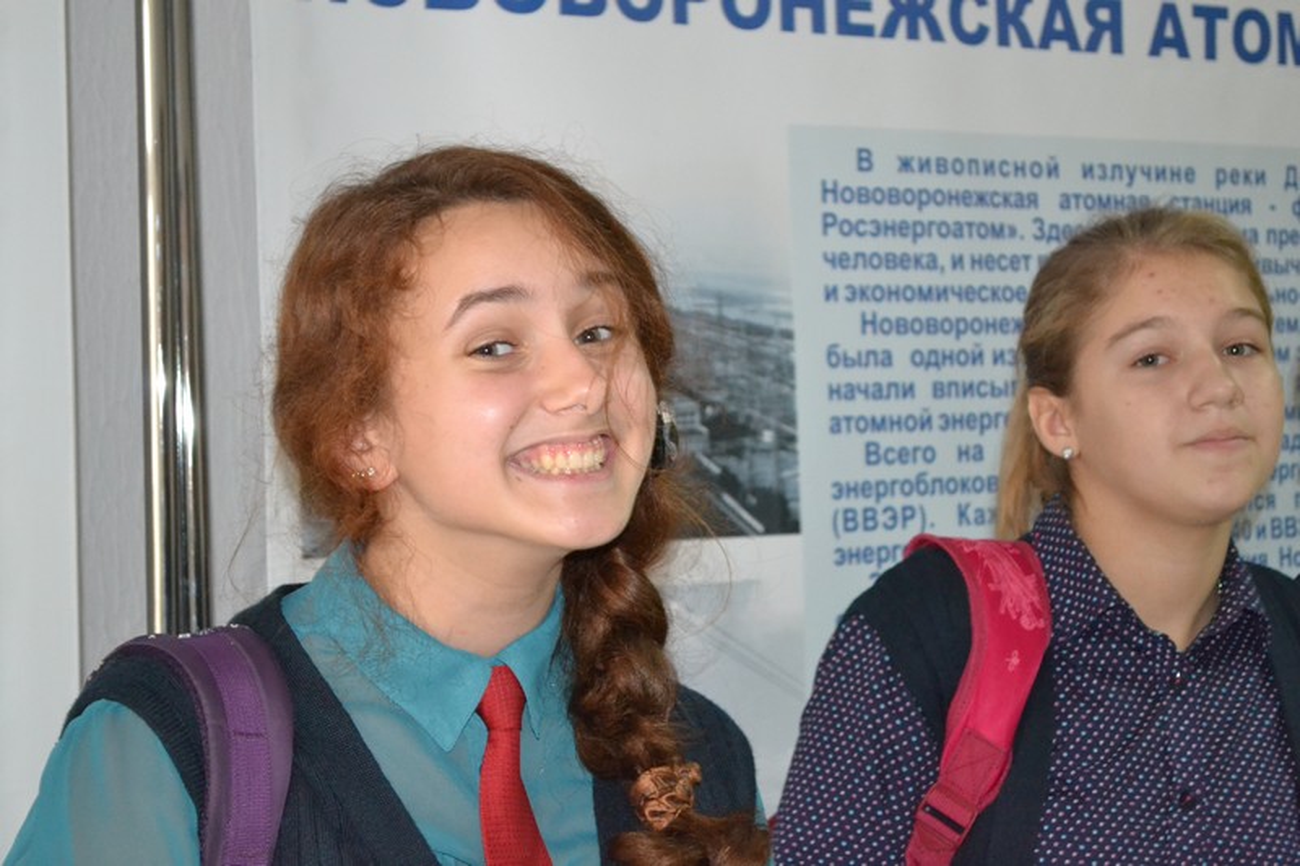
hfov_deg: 24.6
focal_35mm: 82
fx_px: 2978
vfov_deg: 16.5
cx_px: 650
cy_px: 433
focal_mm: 55
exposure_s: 1/60
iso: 3200
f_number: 5.6
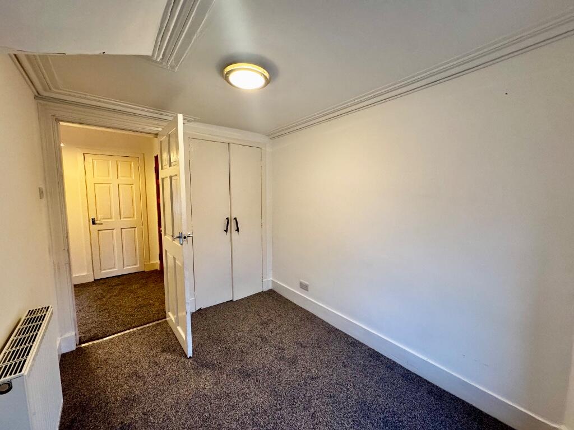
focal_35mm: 14
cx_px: 287
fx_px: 232
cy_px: 215
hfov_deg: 102.1
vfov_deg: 85.7
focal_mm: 2.22
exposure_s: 1/50
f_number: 2.2
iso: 250
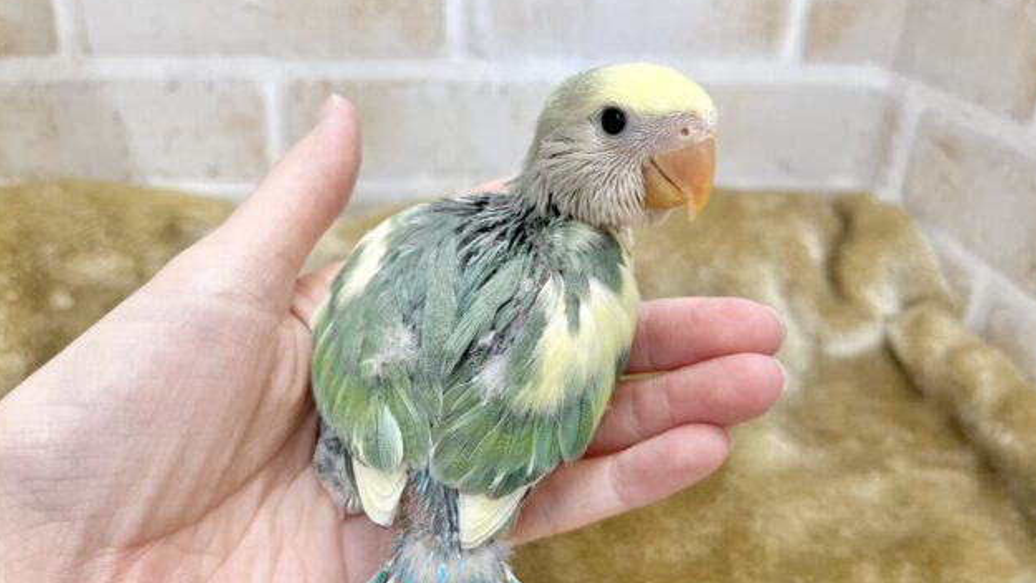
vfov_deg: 40.2
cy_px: 321
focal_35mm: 29
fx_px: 797
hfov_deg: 66.0
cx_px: 524
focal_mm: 5.1
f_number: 1.6
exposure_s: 1/50
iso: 80
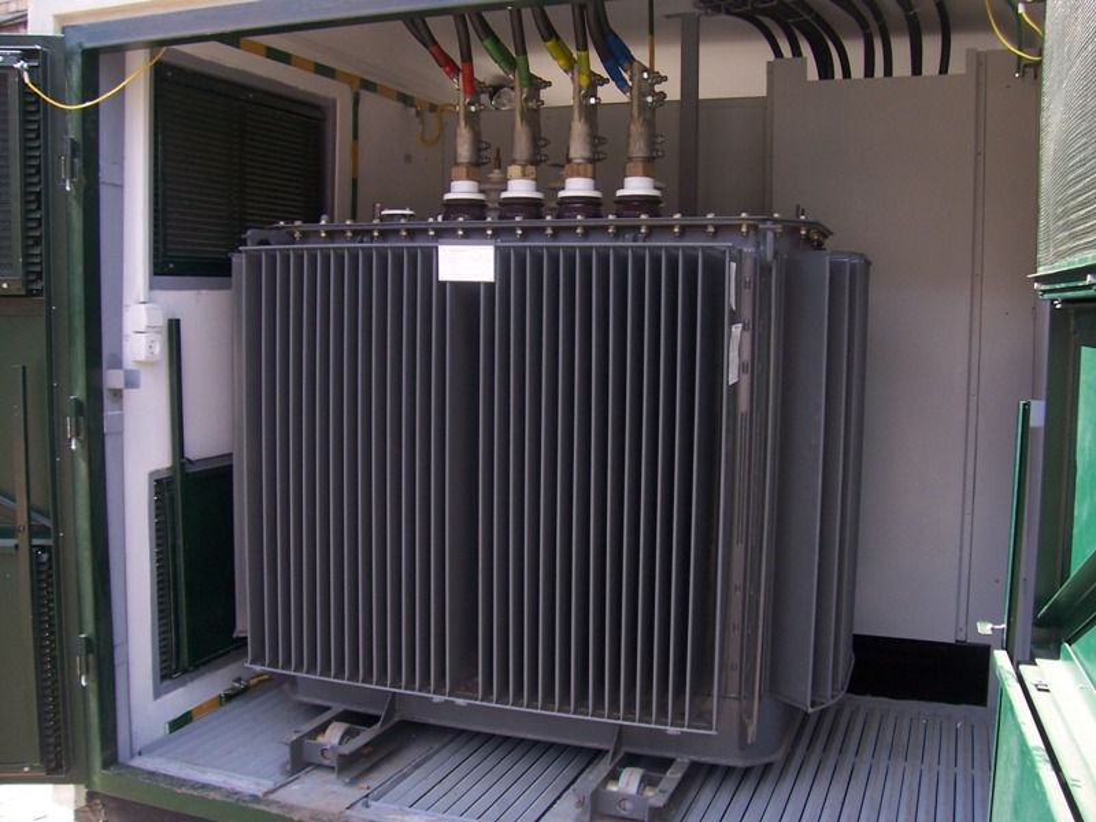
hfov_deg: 54.0
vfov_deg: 41.8
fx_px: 1076
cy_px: 411
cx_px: 548
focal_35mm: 34
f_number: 2.7
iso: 80
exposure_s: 1/250
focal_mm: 5.6
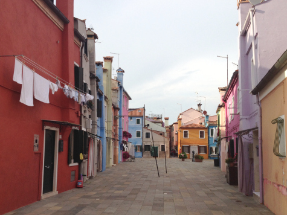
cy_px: 108
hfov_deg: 52.6
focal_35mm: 35
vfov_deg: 40.7
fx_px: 290
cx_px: 144
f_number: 2.4
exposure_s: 1/876
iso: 50
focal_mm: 4.28
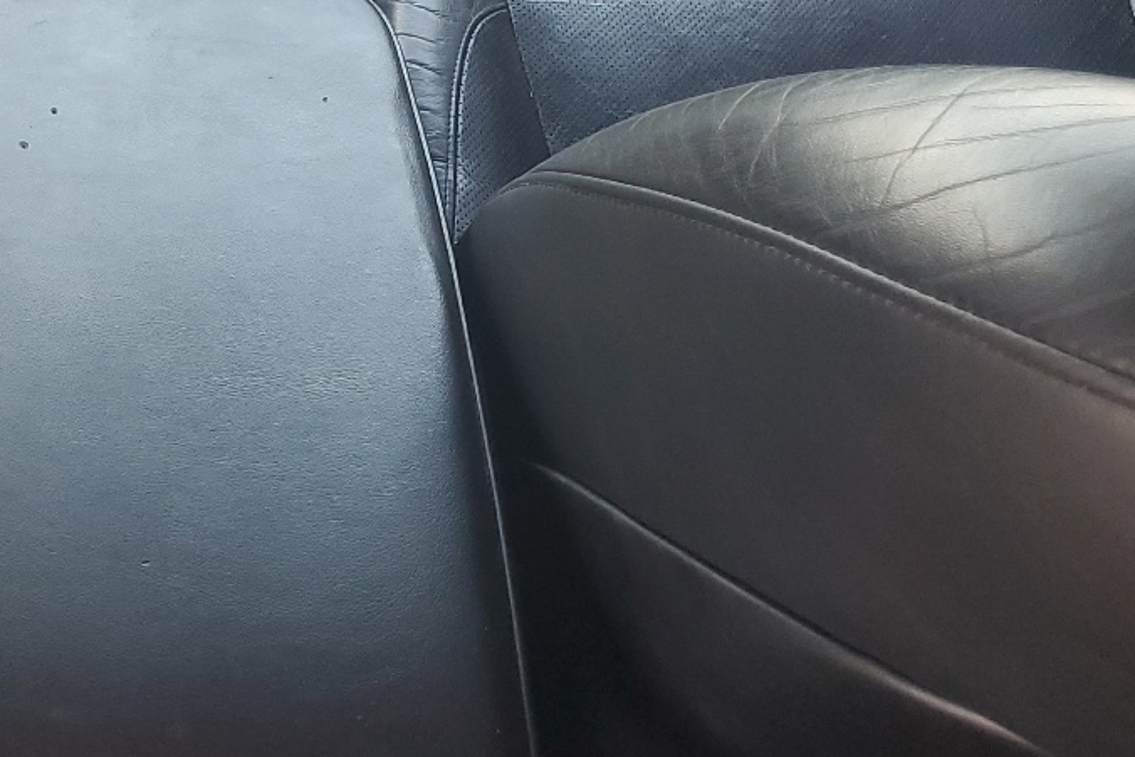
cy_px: -146
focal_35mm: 64
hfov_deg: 29.6
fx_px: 2018
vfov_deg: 20.0
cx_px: 32
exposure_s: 1/120
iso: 63
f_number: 1.5
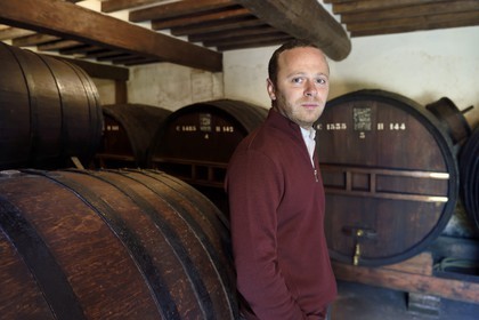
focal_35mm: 24
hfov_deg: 73.7
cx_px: 240
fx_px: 319
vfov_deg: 53.1
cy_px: 160
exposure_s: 1/15
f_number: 4
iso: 1600
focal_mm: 24
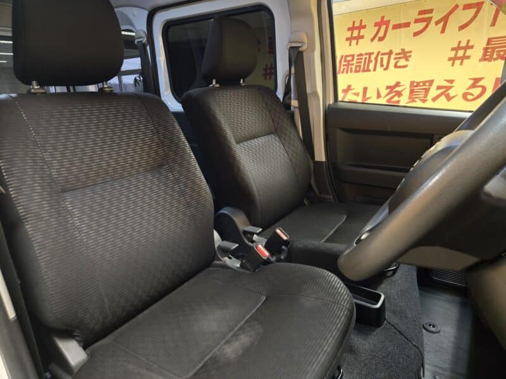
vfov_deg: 58.9
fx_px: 336
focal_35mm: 23
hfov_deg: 73.9
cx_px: 253
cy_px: 190
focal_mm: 5.4
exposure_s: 1/50
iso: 1250
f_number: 1.8
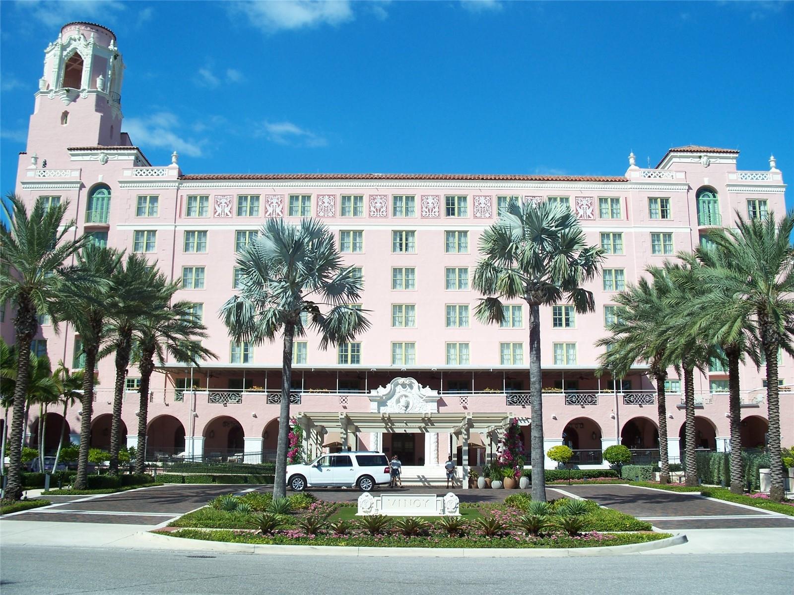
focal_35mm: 37
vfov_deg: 38.7
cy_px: 298
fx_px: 849
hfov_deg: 50.1
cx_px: 397
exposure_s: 1/640
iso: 64
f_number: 4
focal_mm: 7.8
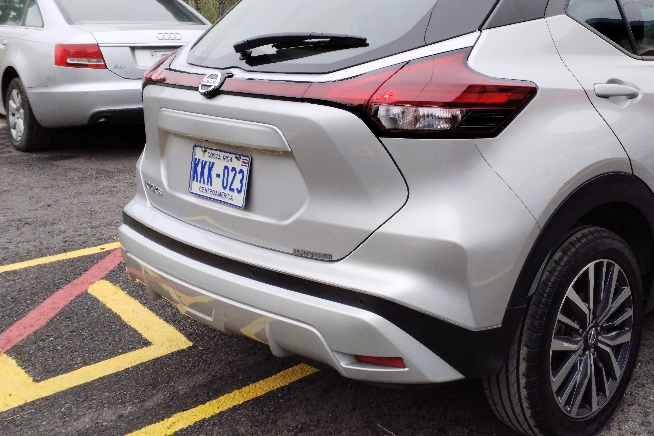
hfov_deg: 40.3
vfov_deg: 27.7
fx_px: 872
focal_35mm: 48
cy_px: 109
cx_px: 464
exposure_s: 1/498
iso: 100
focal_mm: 4.75
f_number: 1.8
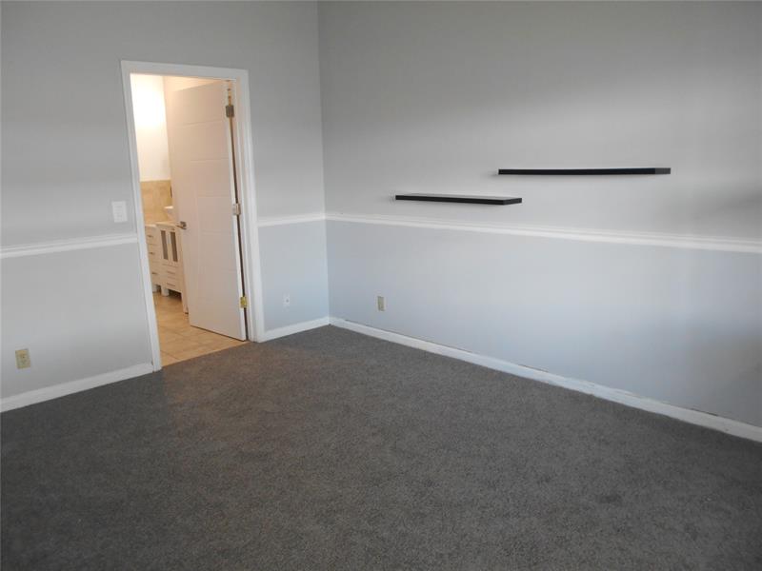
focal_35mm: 26
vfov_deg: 53.1
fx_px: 572
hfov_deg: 67.3
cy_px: 286
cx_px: 381
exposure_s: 1/30
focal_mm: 4.6
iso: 220
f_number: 3.2
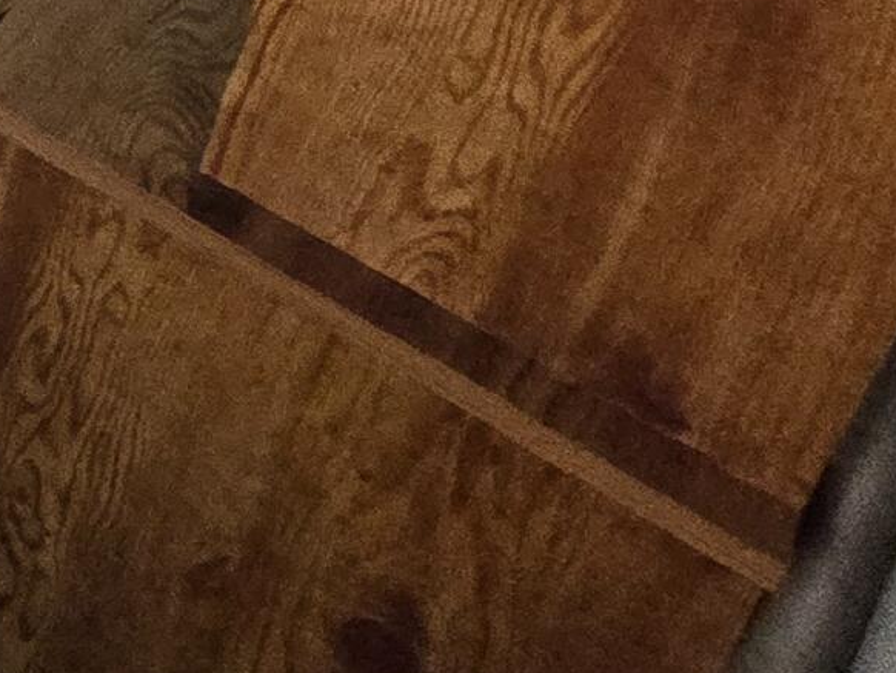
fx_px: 1735
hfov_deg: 15.4
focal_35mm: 67
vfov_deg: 15.3
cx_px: -1235
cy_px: -830
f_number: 2.2
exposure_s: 1/60
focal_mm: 2.2
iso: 320
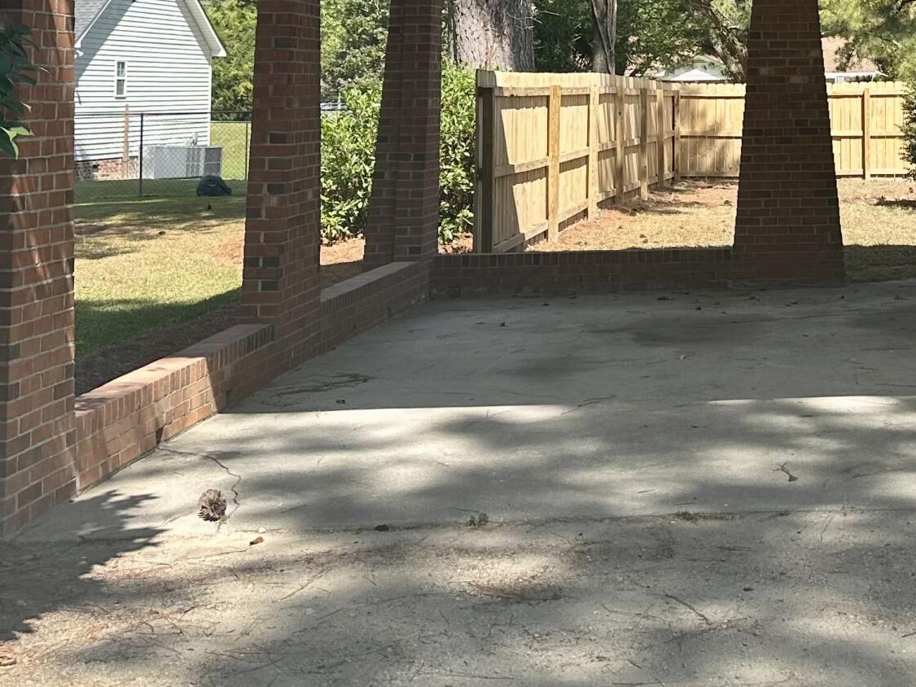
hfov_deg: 29.0
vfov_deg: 21.8
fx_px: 1694
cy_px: -50
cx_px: 831
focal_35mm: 64
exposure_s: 1/1495
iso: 80
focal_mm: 6.86
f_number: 1.78
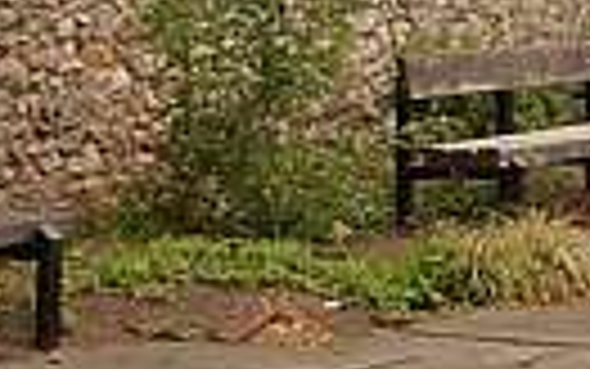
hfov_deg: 8.5
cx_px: 1414
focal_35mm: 227
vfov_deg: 5.7
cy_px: -122
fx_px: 3652
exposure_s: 1/500
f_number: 4.2
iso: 80
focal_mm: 7.87
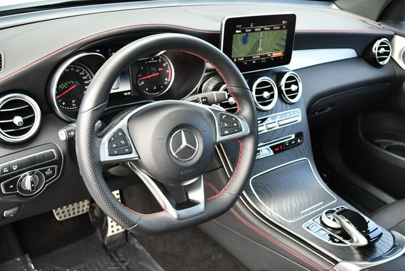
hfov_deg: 53.1
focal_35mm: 36
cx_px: 202
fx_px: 405
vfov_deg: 36.9
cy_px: 136
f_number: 3.5
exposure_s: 1/250
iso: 800
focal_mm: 18
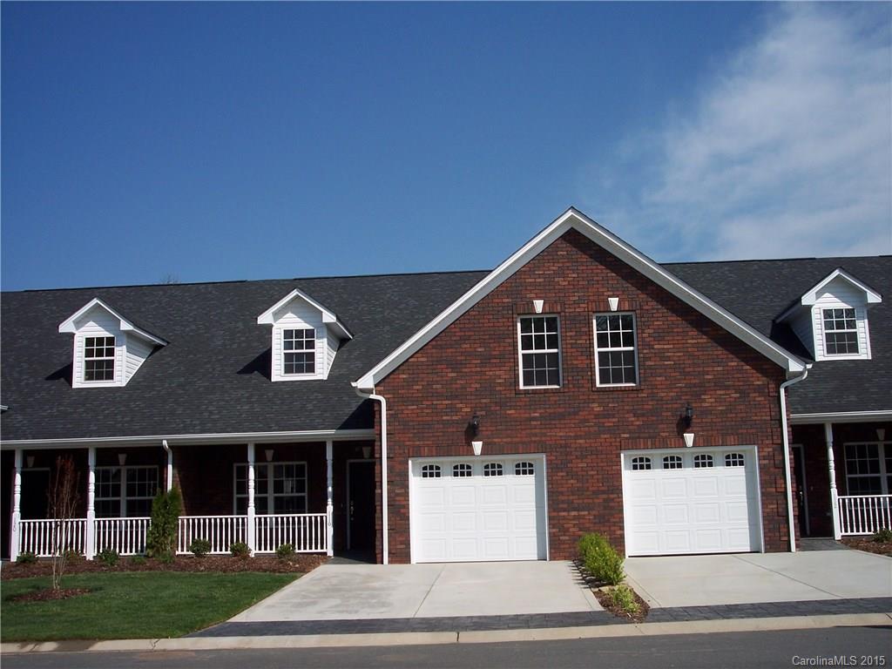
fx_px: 1005
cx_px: 446
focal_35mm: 39
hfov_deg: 47.9
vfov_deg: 36.8
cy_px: 334
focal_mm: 8
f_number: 5.6
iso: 100
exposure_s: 1/750
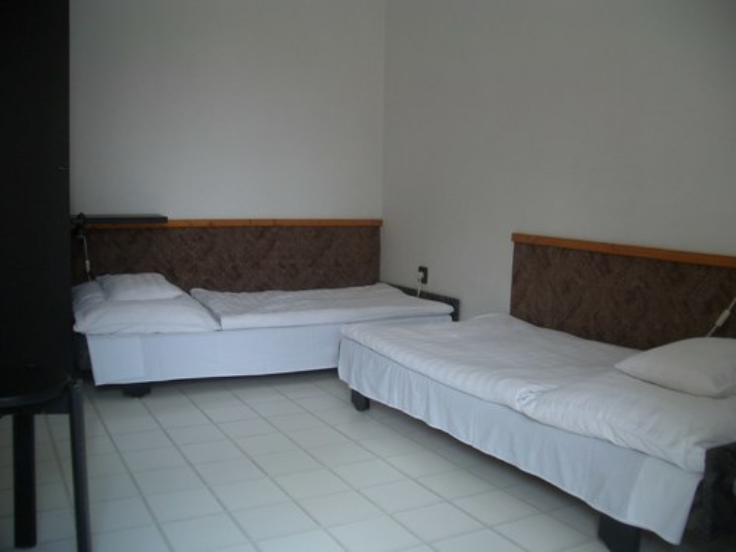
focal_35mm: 35
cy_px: 276
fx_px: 744
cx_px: 368
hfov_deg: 52.6
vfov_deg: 40.7
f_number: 2.6
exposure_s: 1/125
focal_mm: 5.8
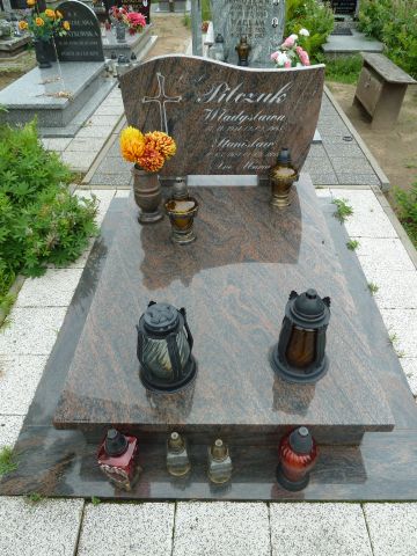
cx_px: 208
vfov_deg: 69.4
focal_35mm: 25
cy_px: 278
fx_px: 402
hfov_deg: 54.9
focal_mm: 4.1
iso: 80
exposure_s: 1/100
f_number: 3.3
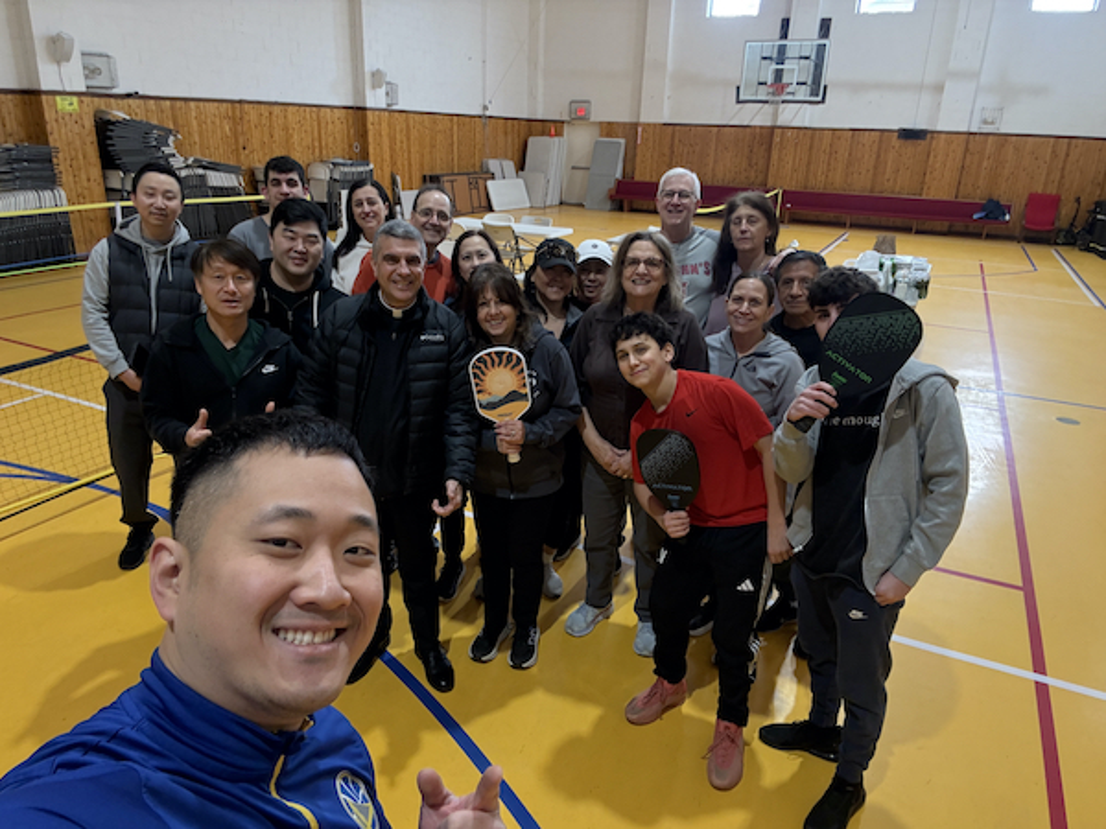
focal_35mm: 23
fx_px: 735
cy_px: 414
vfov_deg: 58.9
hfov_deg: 73.9
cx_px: 553
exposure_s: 1/60
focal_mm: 2.69
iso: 200
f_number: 1.9
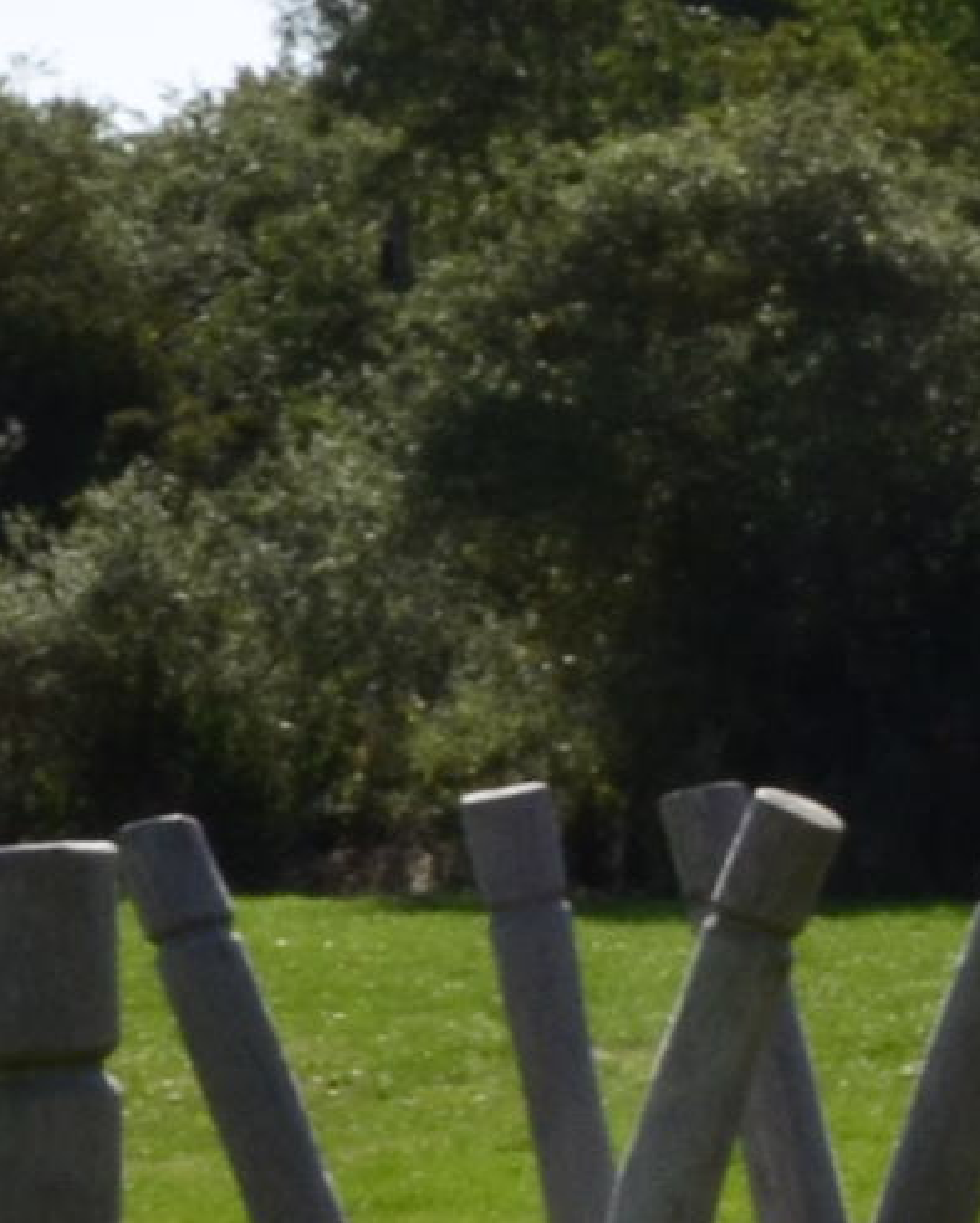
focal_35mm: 190
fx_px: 6884
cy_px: 1390
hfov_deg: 8.0
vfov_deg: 10.0
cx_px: 1487
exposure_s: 1/125
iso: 400
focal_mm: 18
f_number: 22
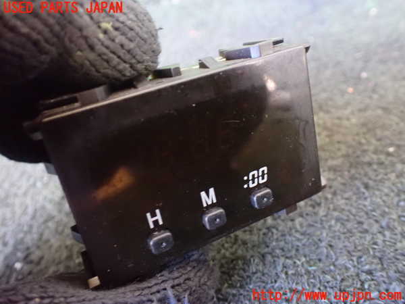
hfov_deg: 60.0
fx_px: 351
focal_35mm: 30
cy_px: 152
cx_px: 202
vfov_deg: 46.8
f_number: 2.3
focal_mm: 5.4
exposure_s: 1/30
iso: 1600
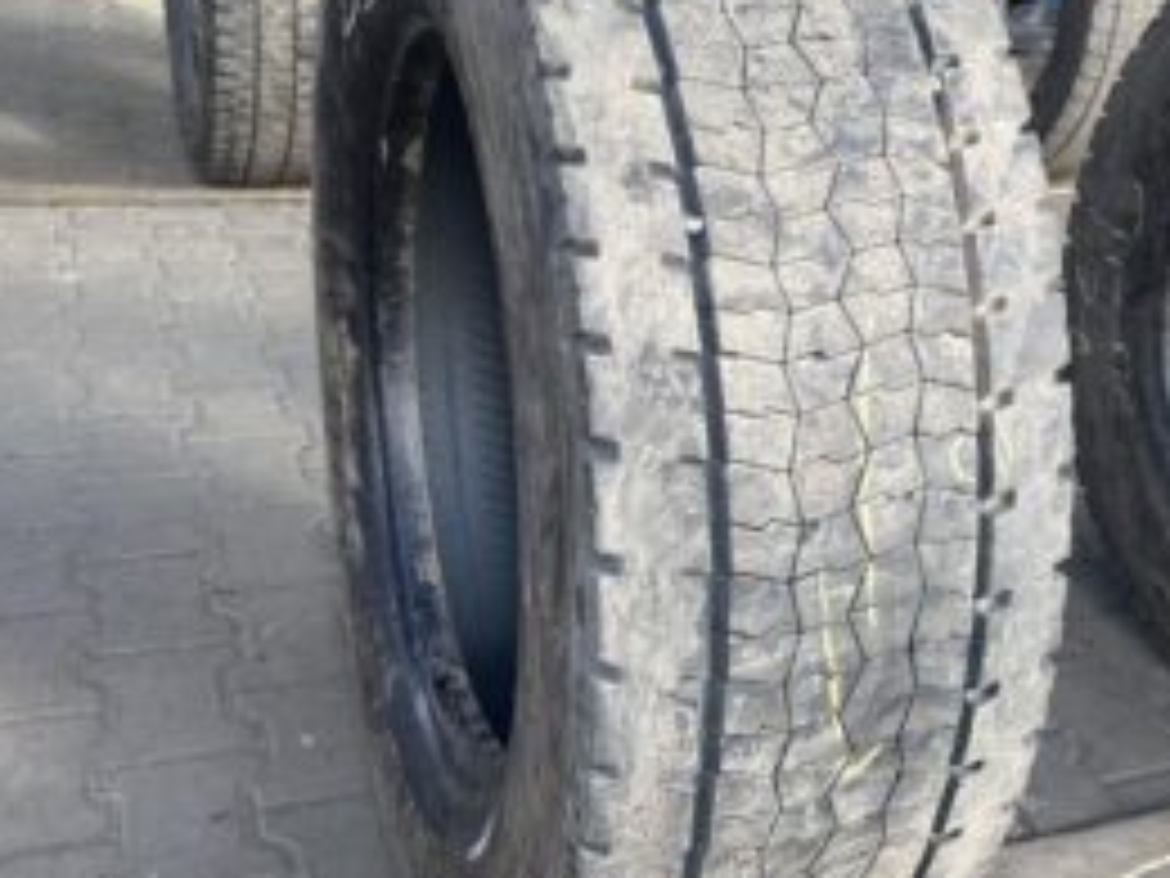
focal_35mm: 43
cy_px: 448
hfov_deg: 43.1
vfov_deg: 33.6
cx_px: 801
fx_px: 1453
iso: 32
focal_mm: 4.25
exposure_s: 1/191
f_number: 1.8
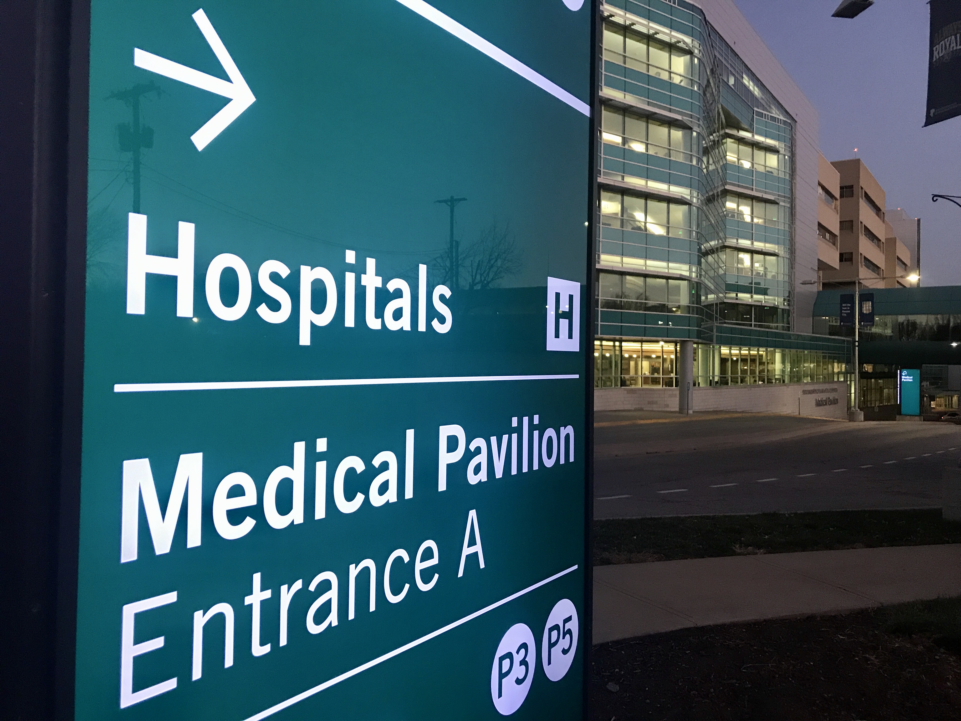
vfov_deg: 49.7
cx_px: 480
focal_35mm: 28
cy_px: 360
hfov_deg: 63.4
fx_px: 777
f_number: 1.8
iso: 50
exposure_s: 1/15
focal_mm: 3.99
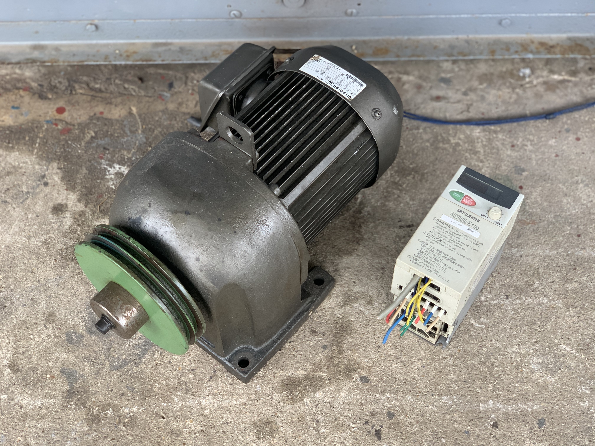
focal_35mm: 52
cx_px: 298
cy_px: 223
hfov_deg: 36.8
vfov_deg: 28.0
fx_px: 894
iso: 50
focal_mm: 6
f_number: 2.4
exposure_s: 1/122
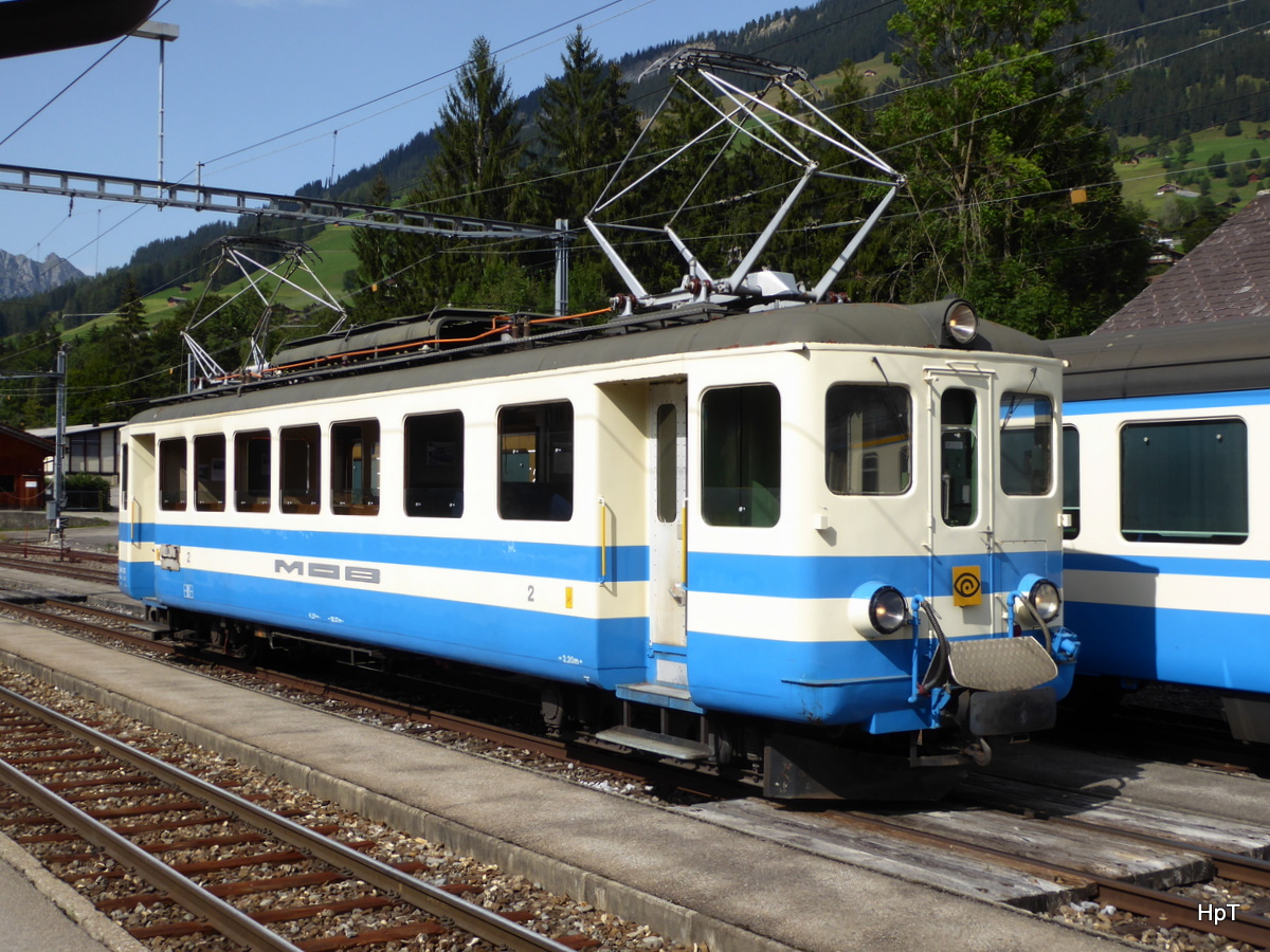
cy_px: 476
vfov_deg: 31.5
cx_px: 635
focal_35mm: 46
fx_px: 1688
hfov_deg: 41.2
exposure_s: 1/640
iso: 80
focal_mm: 7.8
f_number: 3.9
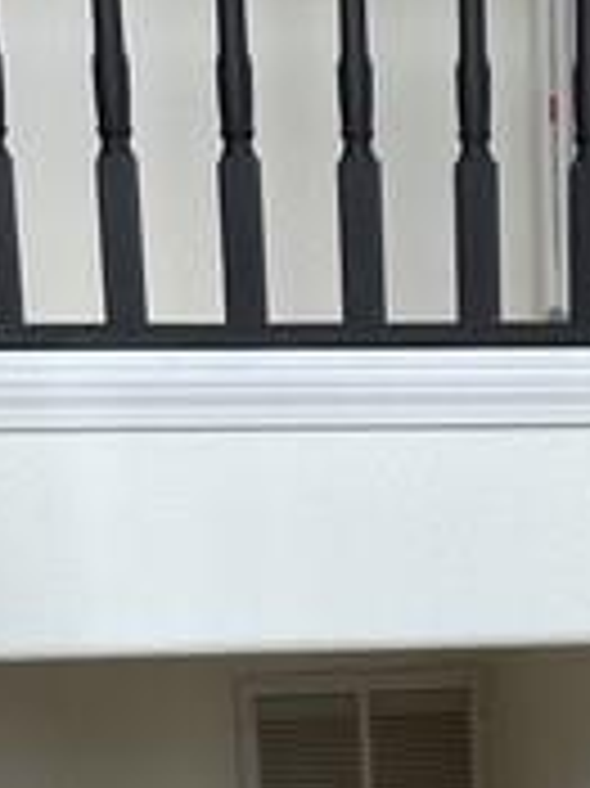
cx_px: 477
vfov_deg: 16.3
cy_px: 1315
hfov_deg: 13.9
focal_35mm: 106
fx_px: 2412
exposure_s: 1/60
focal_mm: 3
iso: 40
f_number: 1.8
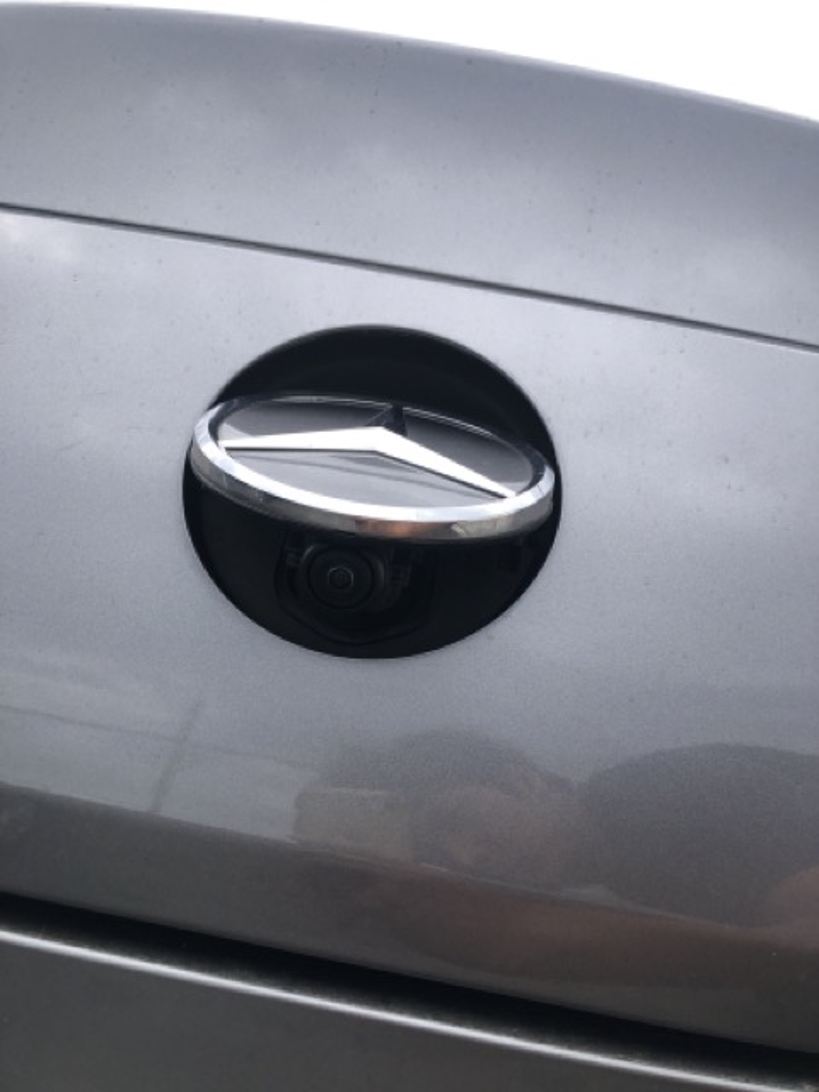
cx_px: 410
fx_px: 883
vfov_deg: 63.4
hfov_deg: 49.7
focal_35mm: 28
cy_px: 546
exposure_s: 1/564
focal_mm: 3.99
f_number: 1.8
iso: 20
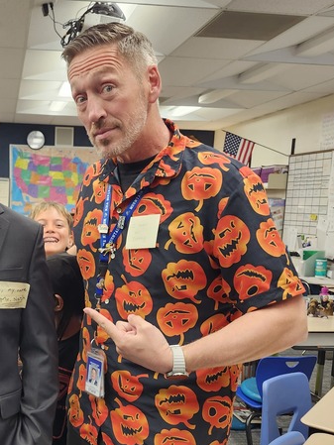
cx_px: 59
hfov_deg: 33.9
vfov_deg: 45.1
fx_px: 527
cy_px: 293
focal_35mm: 41
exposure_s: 1/120
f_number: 1.8
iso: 250
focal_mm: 5.54
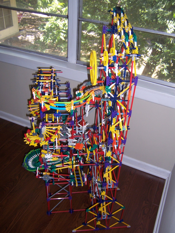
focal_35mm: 33
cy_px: 116
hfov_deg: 42.9
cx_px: 88
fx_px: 222
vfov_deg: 55.4
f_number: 2.8
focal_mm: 5.5
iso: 80
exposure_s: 1/60
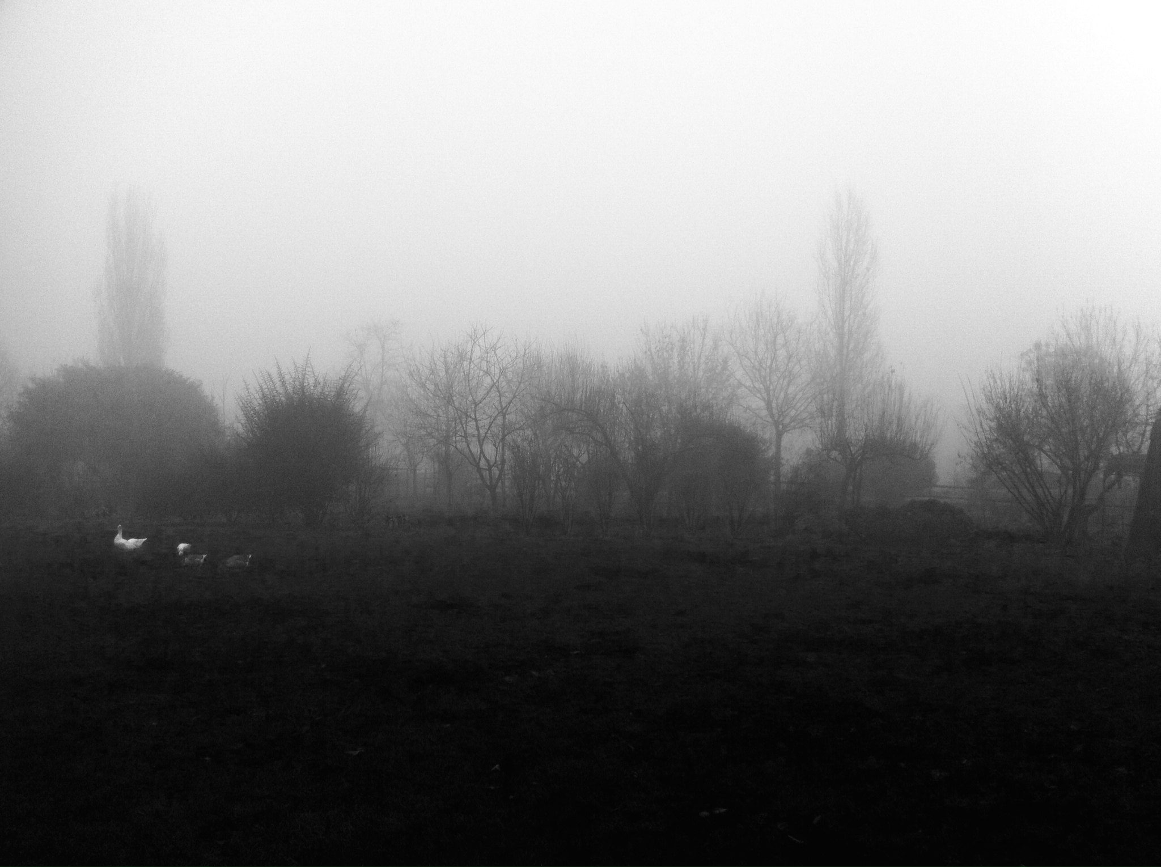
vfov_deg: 40.6
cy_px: 434
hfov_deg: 52.7
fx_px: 1172
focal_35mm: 35
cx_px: 580
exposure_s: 1/120
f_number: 2.8
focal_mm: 3.85
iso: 80
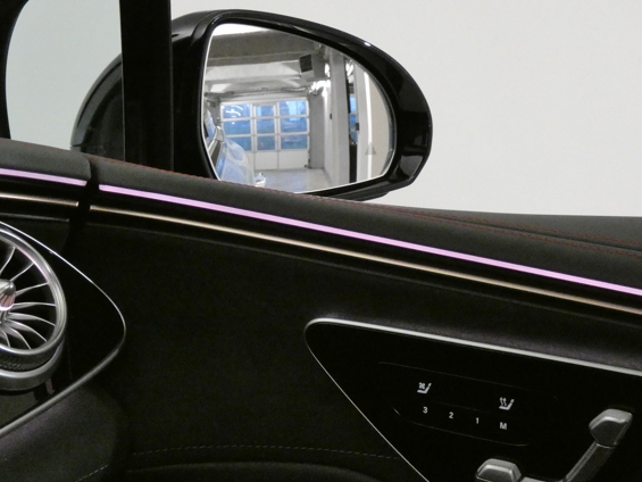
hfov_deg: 26.0
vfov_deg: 19.6
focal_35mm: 75
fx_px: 1391
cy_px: 242
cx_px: 280
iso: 1600
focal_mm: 9.5
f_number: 3.9
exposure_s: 1/40
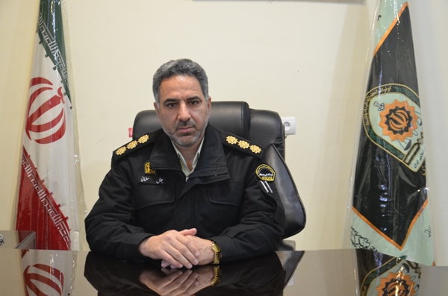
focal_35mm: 63
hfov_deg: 32.0
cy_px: 148
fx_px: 782
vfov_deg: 21.5
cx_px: 224
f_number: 4.8
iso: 1600
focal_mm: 42
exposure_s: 1/30
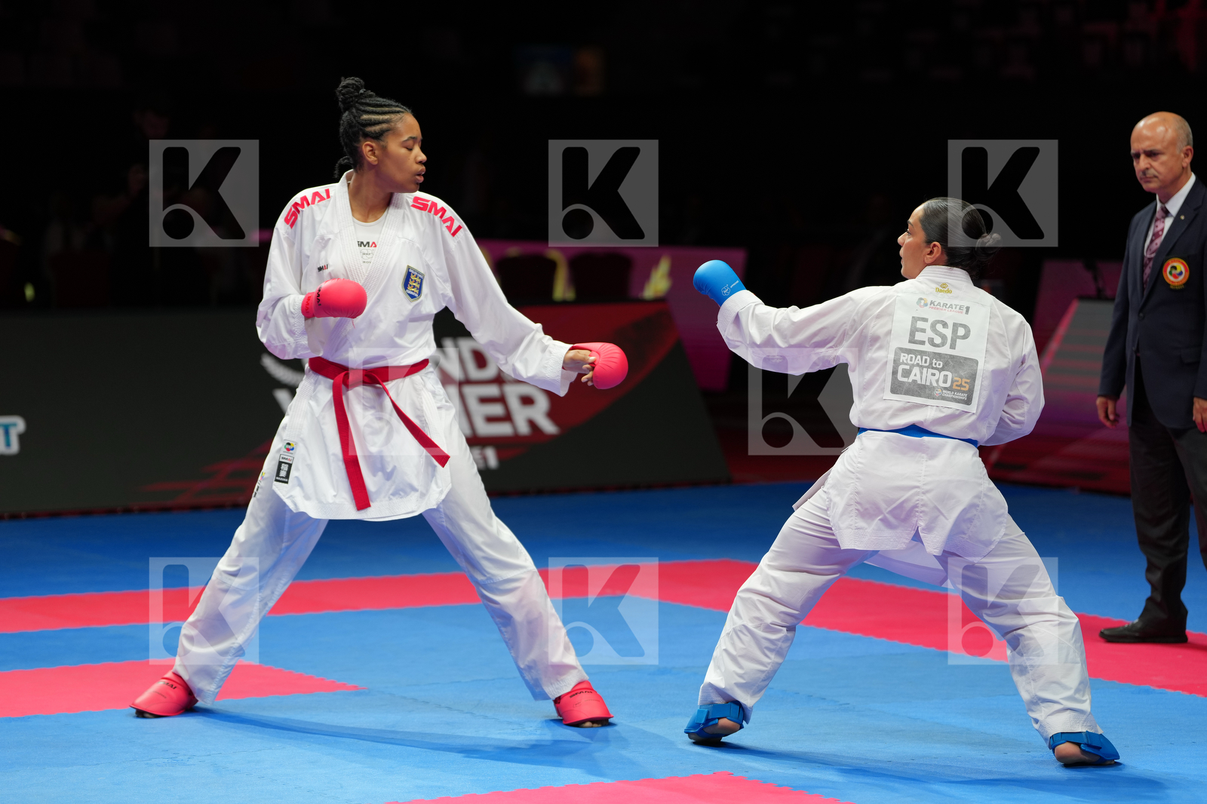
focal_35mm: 133
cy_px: 402
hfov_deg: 15.4
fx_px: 4458
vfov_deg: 10.3
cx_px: 604
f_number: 2.8
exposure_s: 1/1000
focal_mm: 133
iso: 640
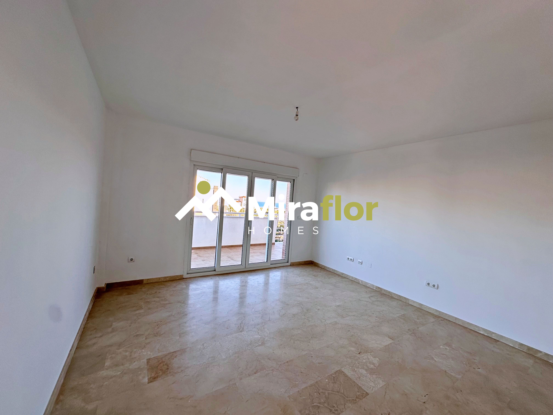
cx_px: 276
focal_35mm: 14
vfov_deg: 85.7
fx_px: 224
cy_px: 208
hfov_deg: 102.1
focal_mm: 2.22
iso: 40
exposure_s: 1/179
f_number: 2.2
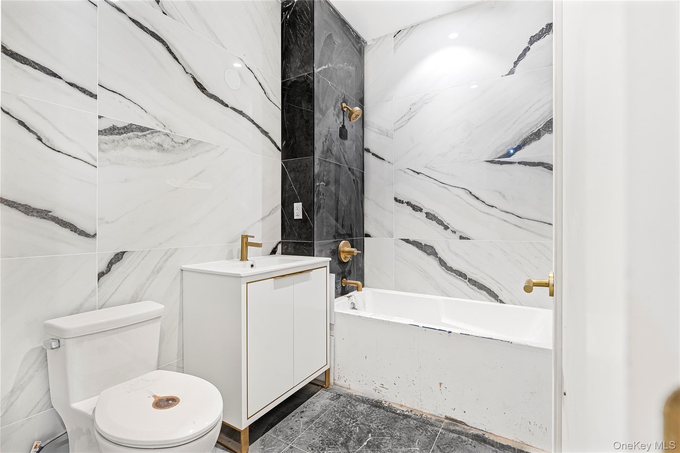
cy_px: 226
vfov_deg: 73.7
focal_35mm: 16
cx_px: 340
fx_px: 302
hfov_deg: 96.7
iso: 400
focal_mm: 16
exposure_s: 1/6
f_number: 7.1
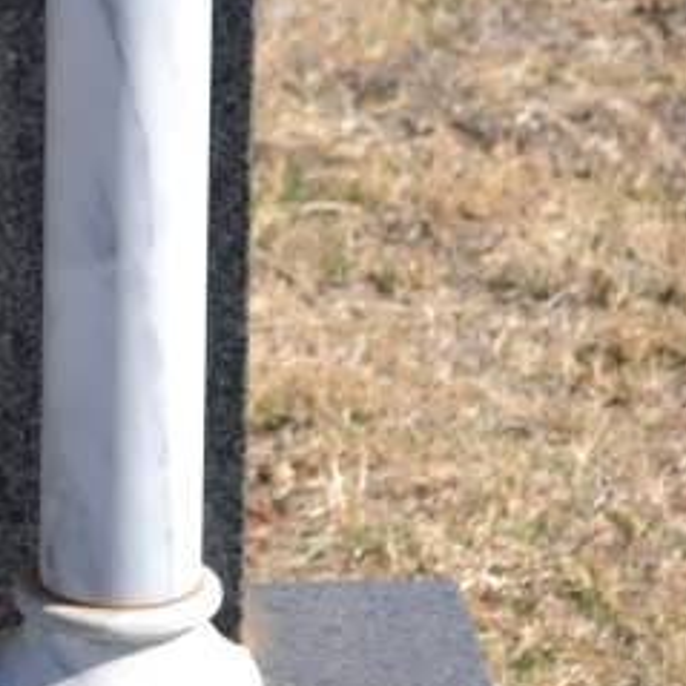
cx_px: -393
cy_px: 201
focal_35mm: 282
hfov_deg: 6.1
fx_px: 6323
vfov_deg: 6.2
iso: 110
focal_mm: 44
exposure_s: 1/125
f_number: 5.3
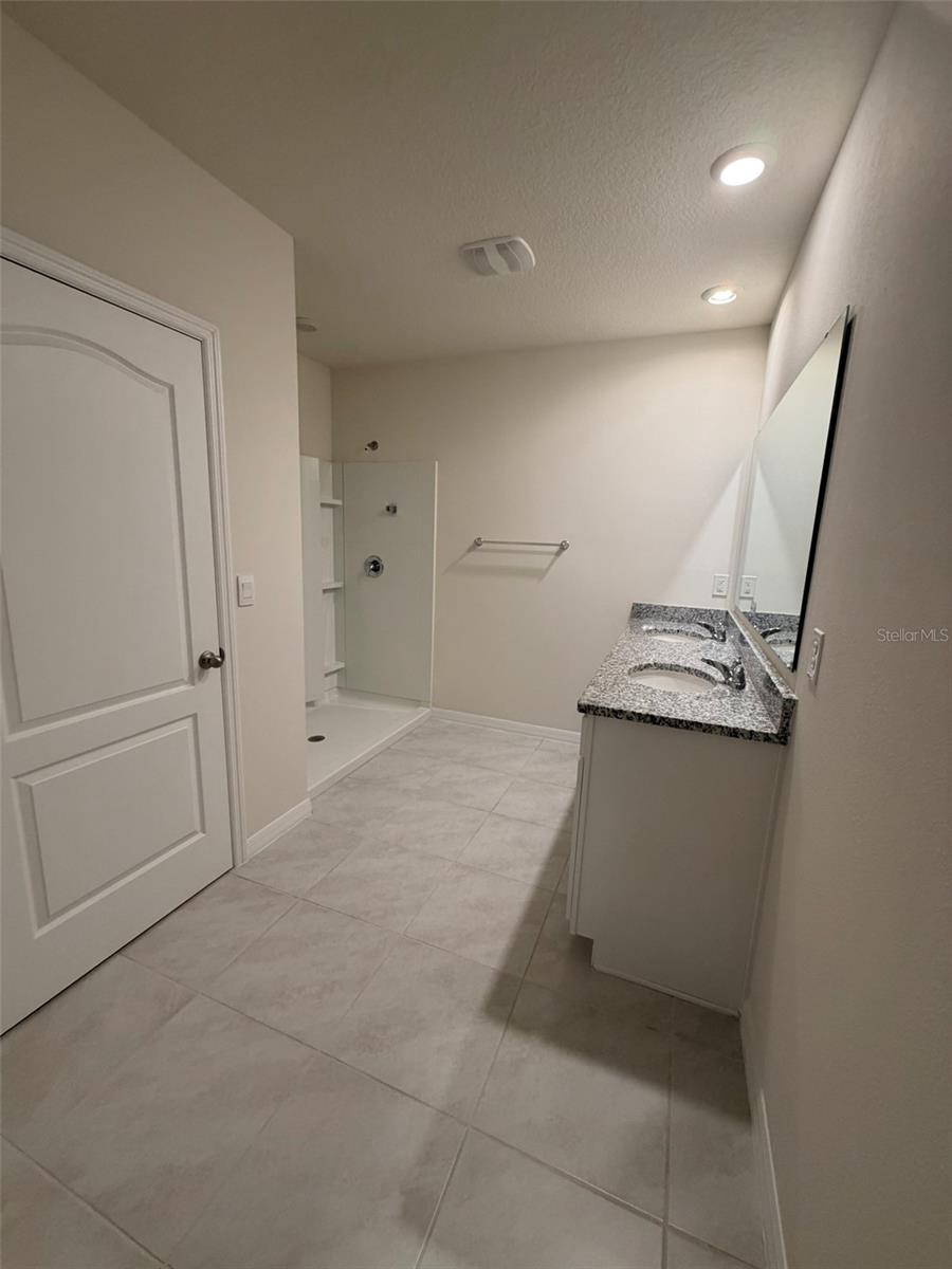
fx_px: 513
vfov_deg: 102.1
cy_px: 634
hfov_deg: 85.7
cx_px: 476
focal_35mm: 14
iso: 320
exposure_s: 1/120
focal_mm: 2.22
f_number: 2.2
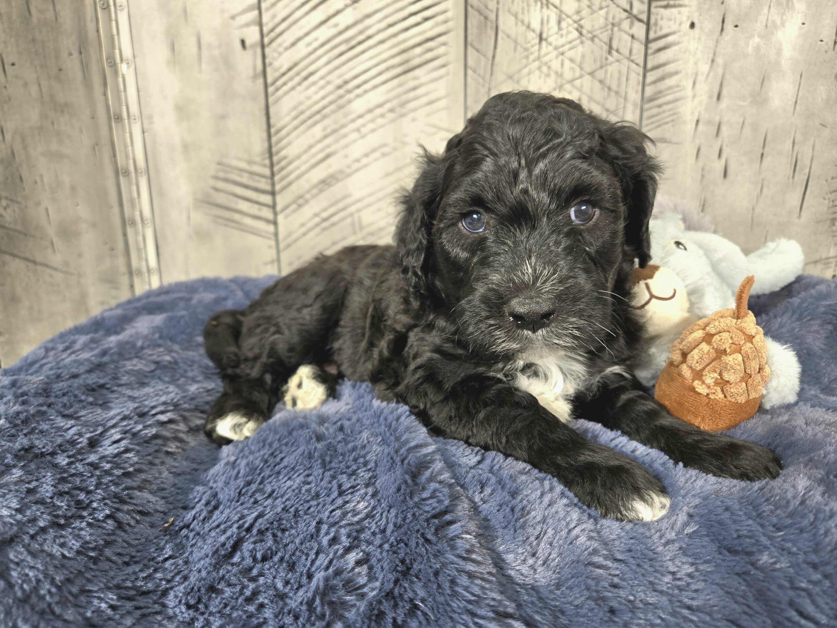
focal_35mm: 23
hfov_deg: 73.9
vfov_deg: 58.9
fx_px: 556
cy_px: 314
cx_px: 418
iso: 64
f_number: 1.8
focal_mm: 5.4
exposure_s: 1/120
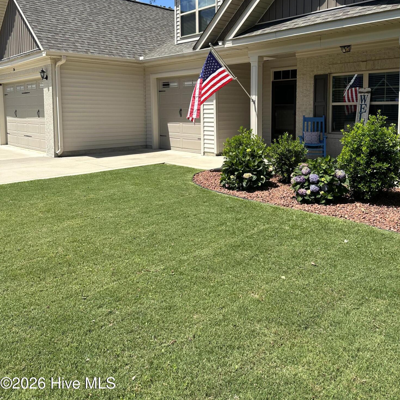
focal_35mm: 29
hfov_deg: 55.6
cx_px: 204
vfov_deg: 54.5
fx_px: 379
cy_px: 135
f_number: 1.78
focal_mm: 6.86
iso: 80
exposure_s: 1/3472
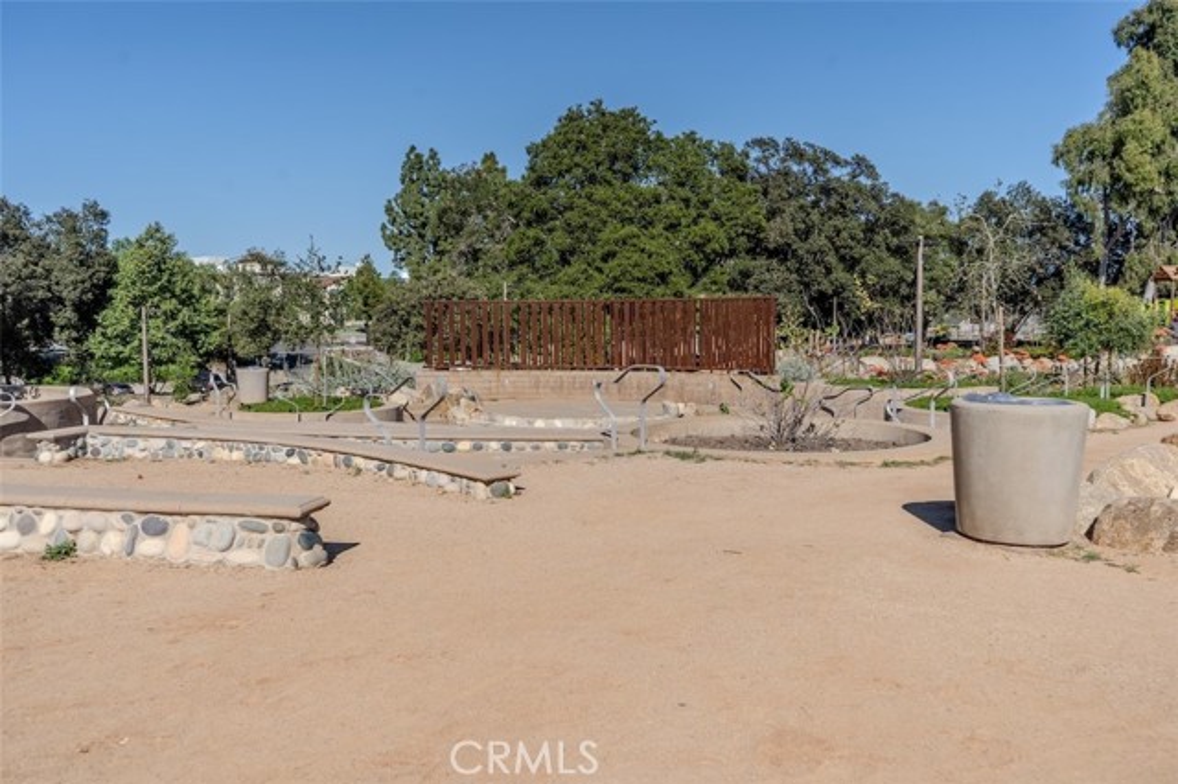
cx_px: 589
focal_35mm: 29
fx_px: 948
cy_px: 392
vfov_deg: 44.9
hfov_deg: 63.7
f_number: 8
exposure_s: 1/5000
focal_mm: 29
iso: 100
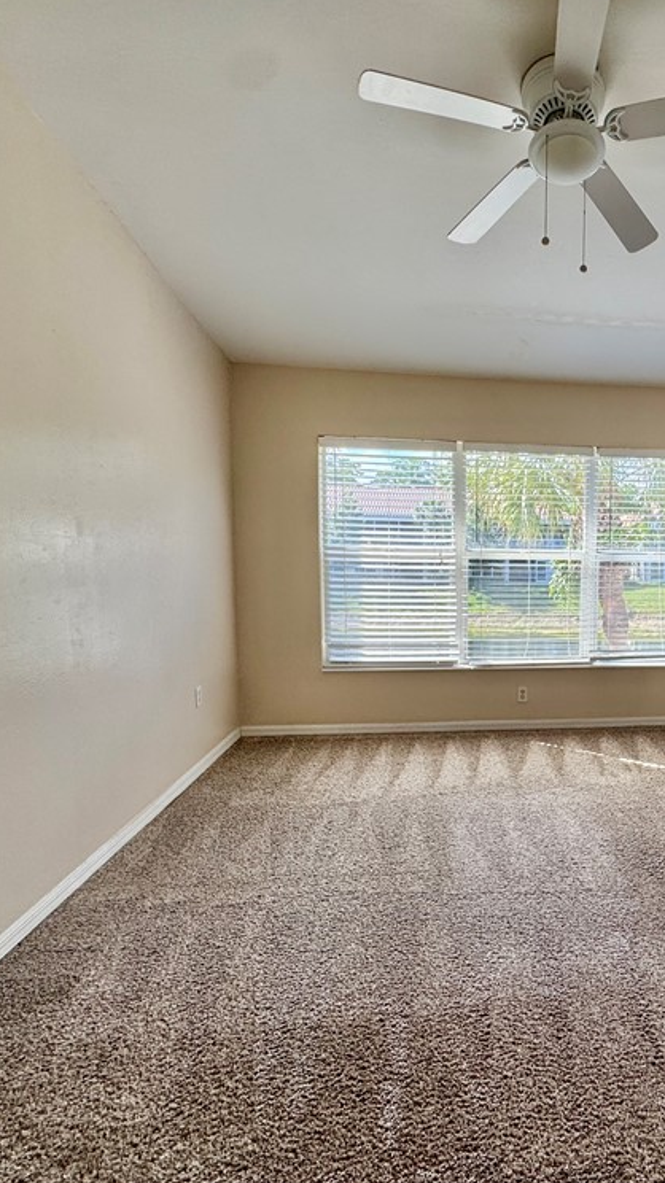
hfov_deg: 49.2
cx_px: 566
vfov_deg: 83.9
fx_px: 659
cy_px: 596
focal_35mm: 21
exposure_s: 1/180
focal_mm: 2.22
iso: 40
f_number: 2.2
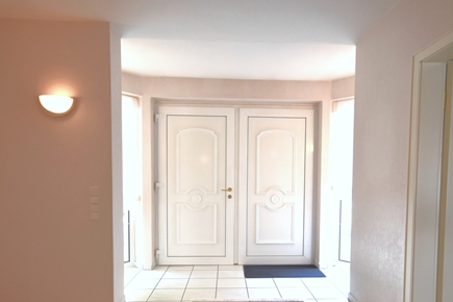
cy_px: 193
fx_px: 302
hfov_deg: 73.7
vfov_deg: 52.4
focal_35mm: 24
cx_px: 242
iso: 800
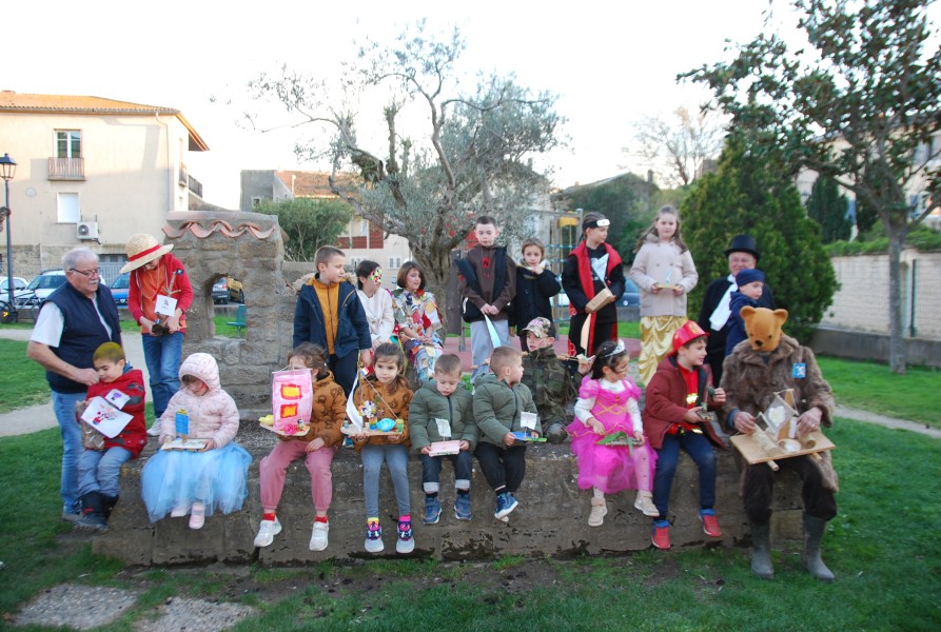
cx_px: 470
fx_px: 707
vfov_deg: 48.2
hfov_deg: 67.3
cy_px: 316
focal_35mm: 27
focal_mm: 18
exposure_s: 1/125
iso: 400
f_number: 4
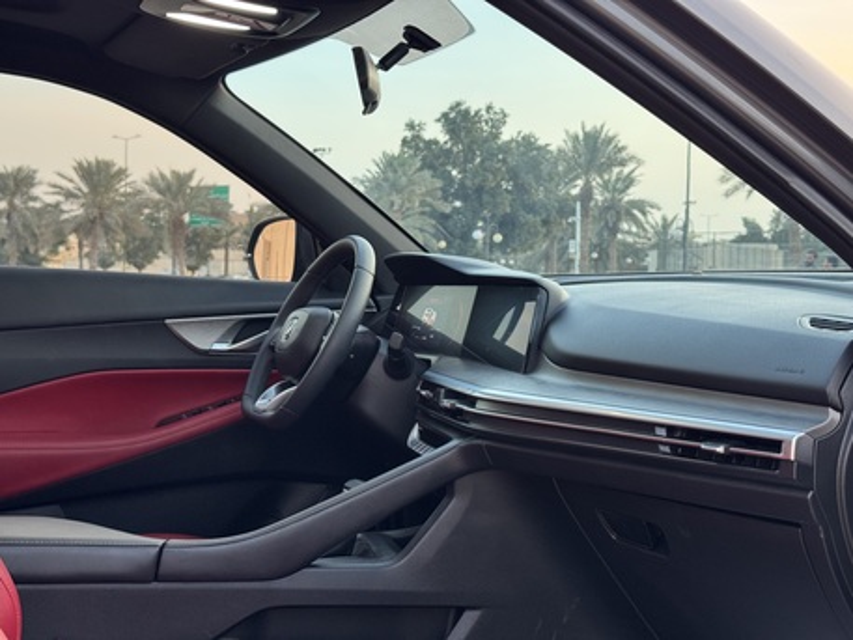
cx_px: 426
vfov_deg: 30.3
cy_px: 320
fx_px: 1183
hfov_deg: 39.6
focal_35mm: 48
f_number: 1.78
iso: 125
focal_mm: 6.76
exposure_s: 1/60
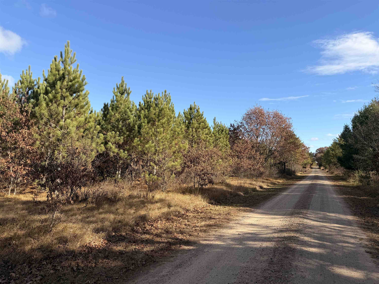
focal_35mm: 24
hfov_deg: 71.6
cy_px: 142
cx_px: 190
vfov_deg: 56.8
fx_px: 263
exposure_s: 1/2611
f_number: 1.78
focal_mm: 6.76
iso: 80
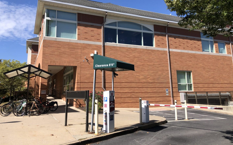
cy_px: 57
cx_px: 116
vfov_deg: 41.6
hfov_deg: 62.9
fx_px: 190
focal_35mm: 30
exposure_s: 1/1656
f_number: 1.8
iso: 20
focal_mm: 4
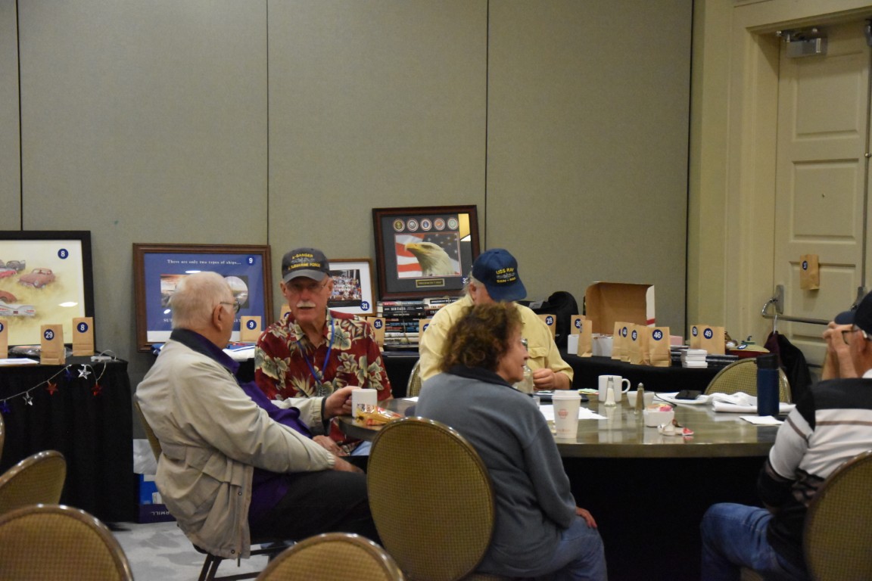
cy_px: 290
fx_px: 2107
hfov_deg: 23.4
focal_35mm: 87
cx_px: 436
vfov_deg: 15.7
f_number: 5
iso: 8000
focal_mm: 58
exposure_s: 1/125
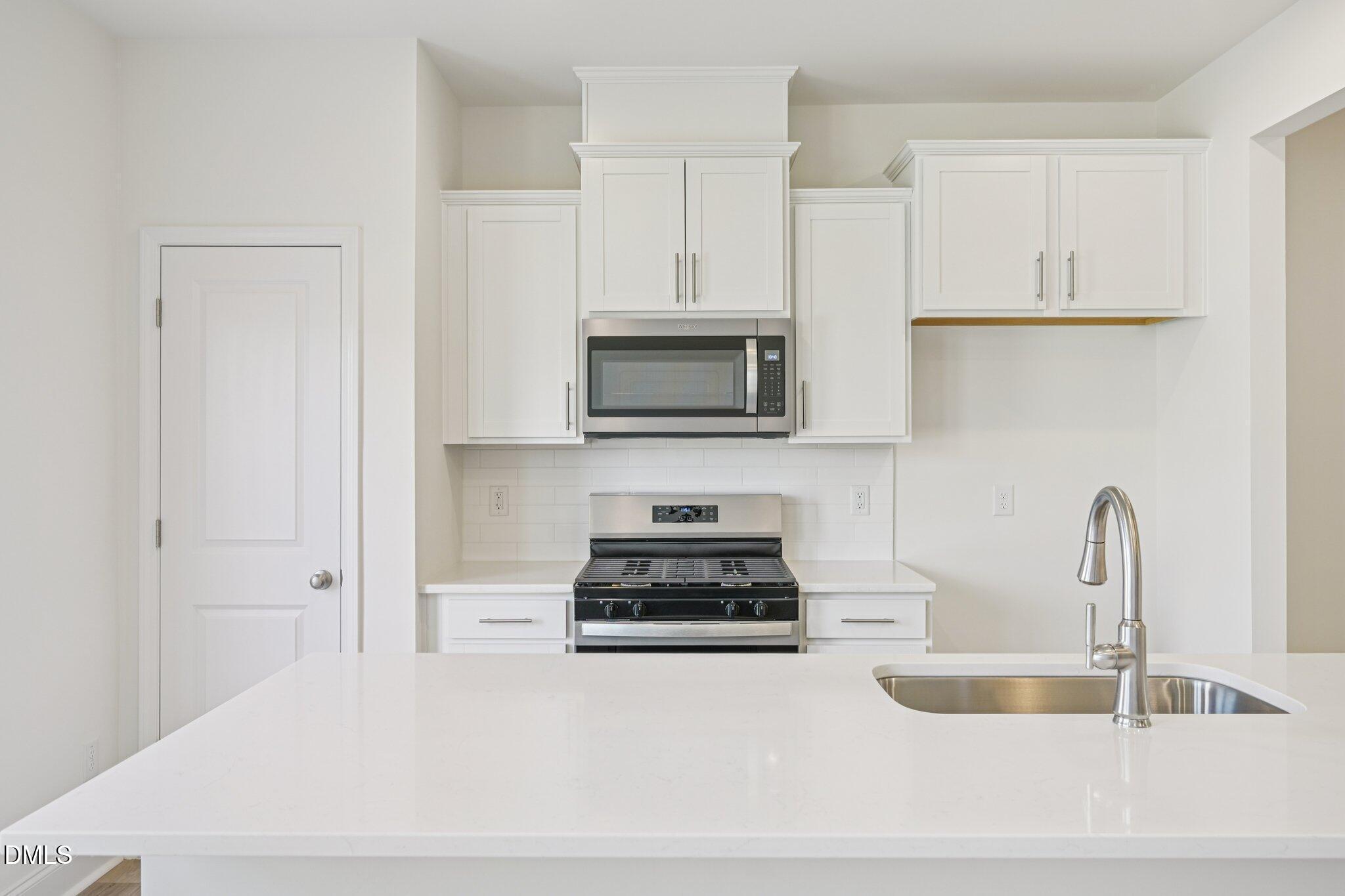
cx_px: 672
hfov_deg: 71.5
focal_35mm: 25
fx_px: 934
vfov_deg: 51.3
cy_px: 448
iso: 280
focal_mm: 25
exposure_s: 1/25
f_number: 8
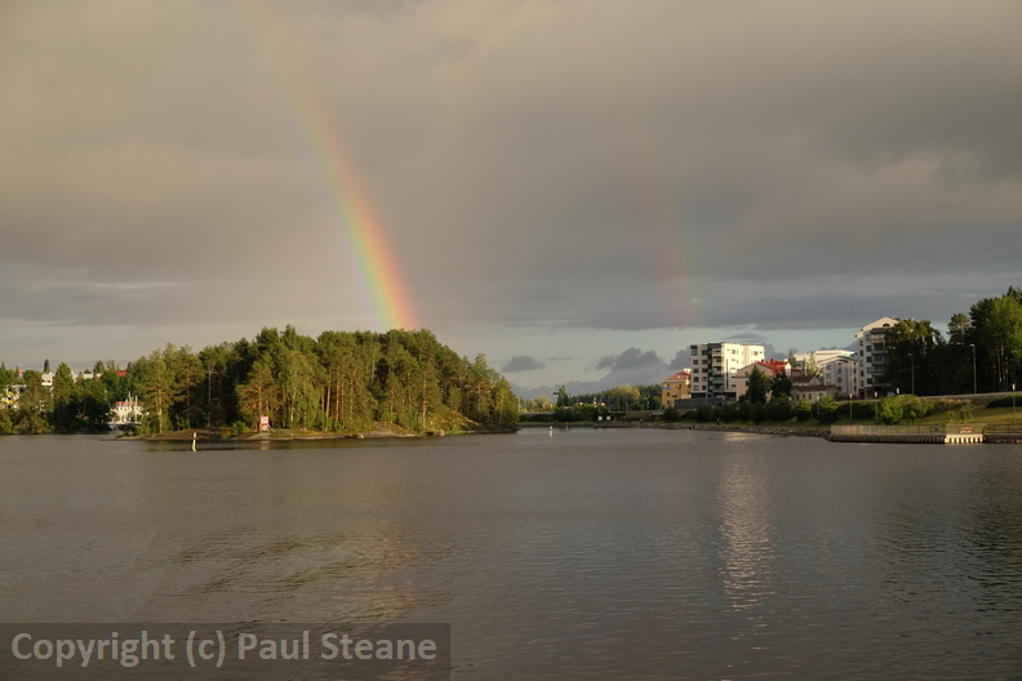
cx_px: 511
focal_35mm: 56
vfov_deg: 24.2
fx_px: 1590
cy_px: 340
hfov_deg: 35.6
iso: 200
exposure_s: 1/250
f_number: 5.6
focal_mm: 37.4
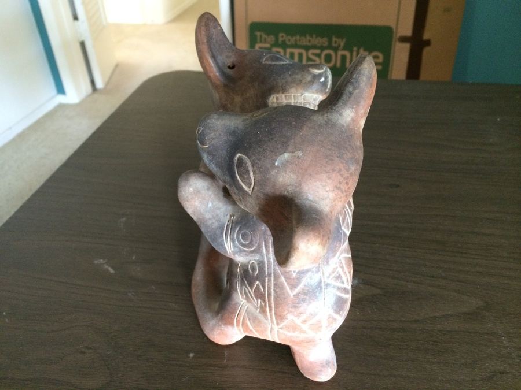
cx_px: 260
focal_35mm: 30
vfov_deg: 46.8
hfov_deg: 60.0
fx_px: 452
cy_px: 195
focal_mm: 4.12
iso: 320
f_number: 2.2
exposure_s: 1/24
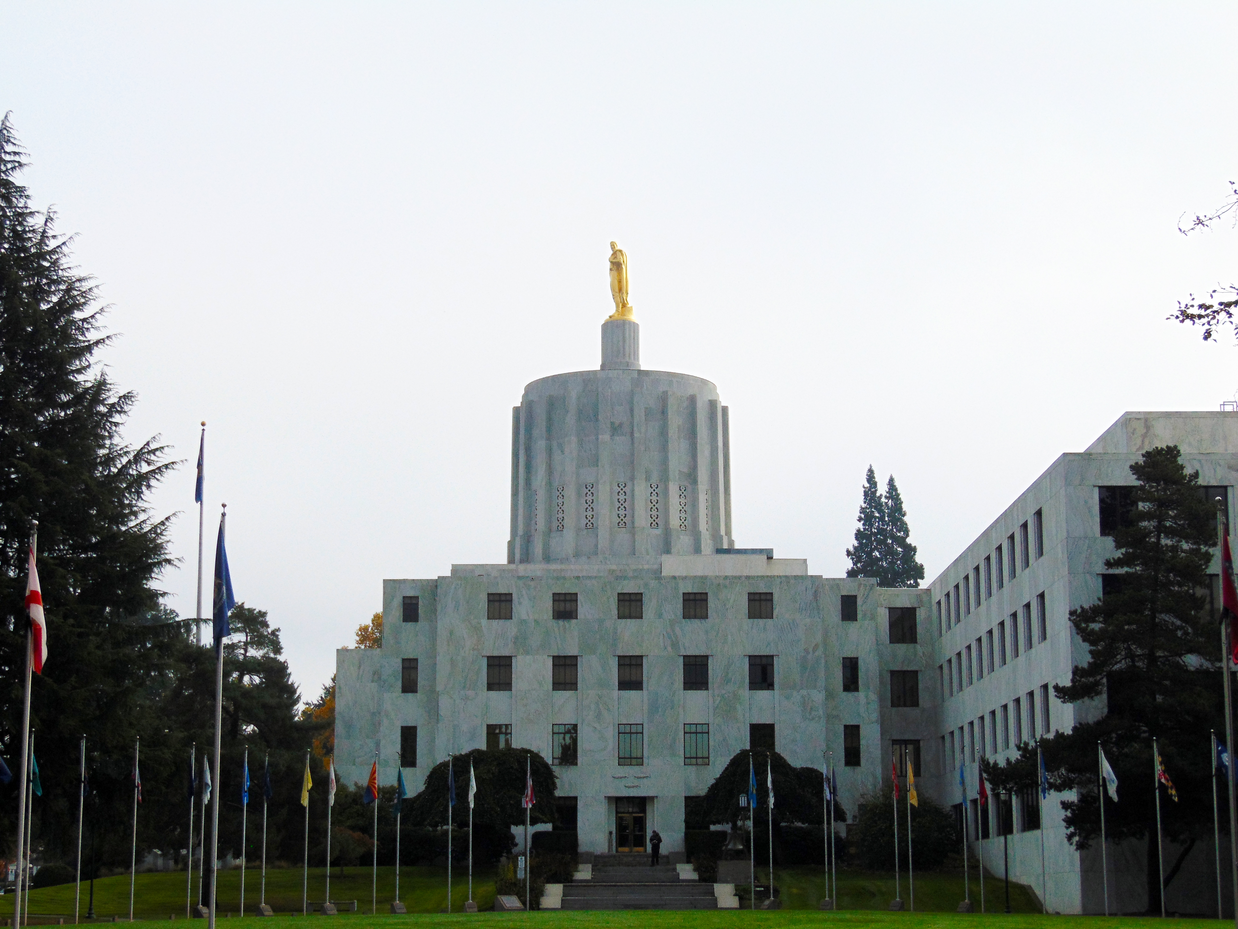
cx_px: 619
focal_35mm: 71
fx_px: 2539
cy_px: 464
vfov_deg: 20.7
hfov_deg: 27.4
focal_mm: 12.8
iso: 80
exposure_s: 1/400
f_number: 9.6
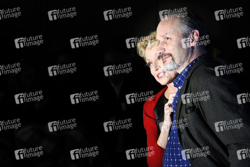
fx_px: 937
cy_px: 84
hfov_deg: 15.2
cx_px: 125
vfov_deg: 10.2
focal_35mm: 135
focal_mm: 135
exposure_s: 1/200
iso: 400
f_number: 7.1
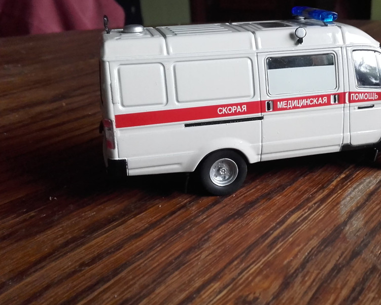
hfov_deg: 42.2
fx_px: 485
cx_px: 262
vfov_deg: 34.9
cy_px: 132
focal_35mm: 43
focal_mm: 3.3
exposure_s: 1/25
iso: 110
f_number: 2.2
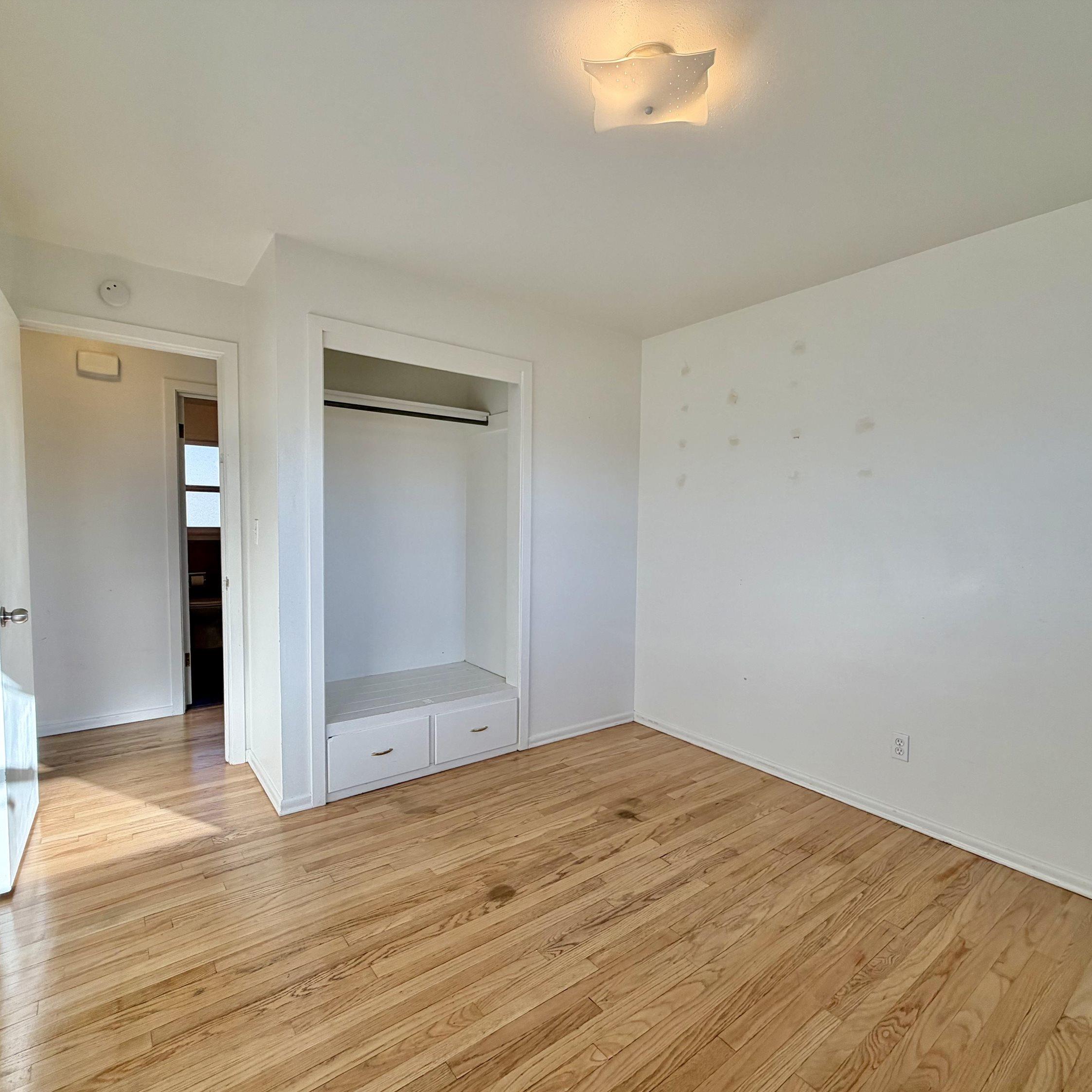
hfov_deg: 83.8
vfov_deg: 83.9
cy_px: 561
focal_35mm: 17
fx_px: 607
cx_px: 585
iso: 40
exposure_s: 1/176
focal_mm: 2.22
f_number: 2.2
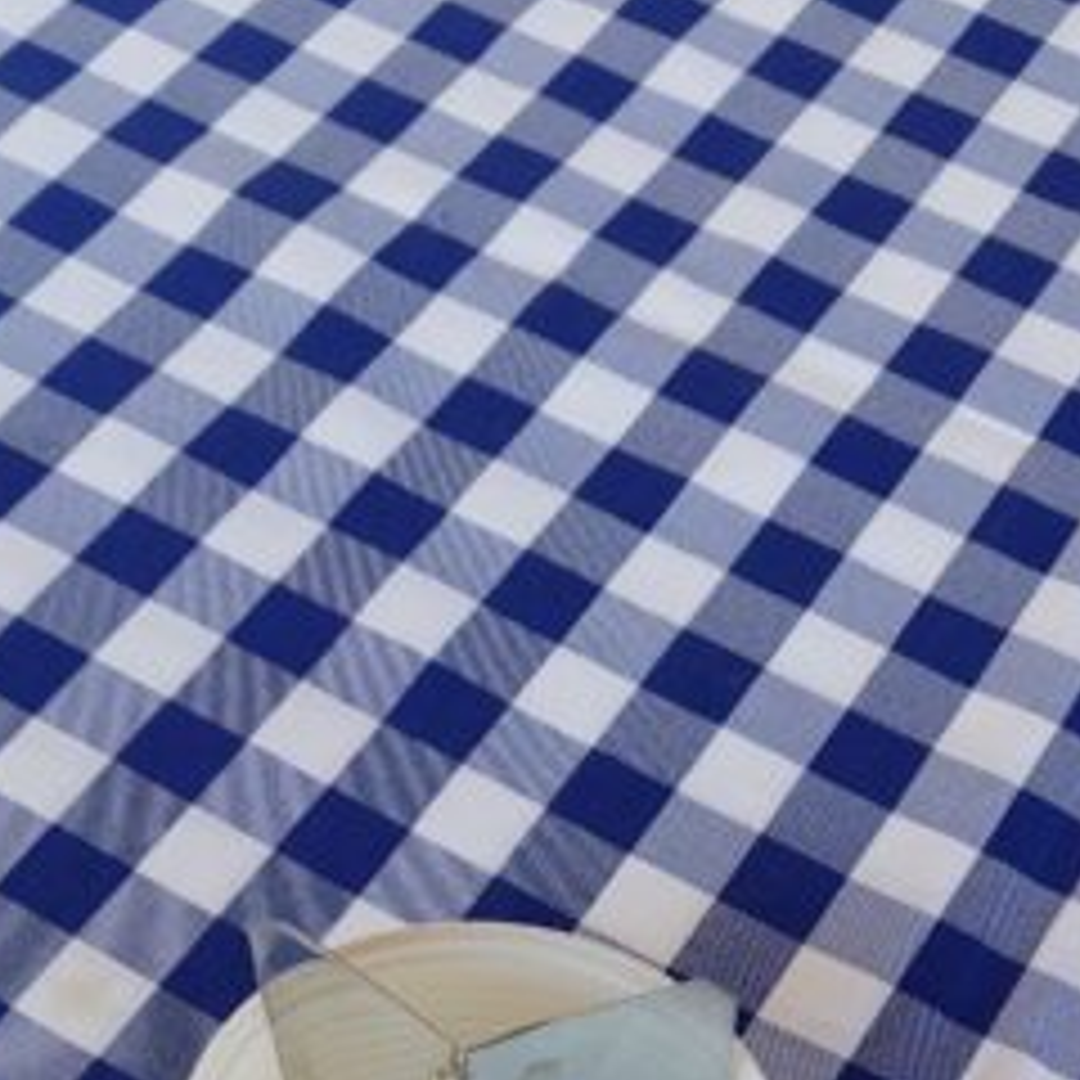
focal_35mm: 75
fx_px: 2647
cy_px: 1395
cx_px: 508
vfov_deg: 21.0
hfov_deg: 23.1
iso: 125
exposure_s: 1/120
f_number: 1.8
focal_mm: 4.6
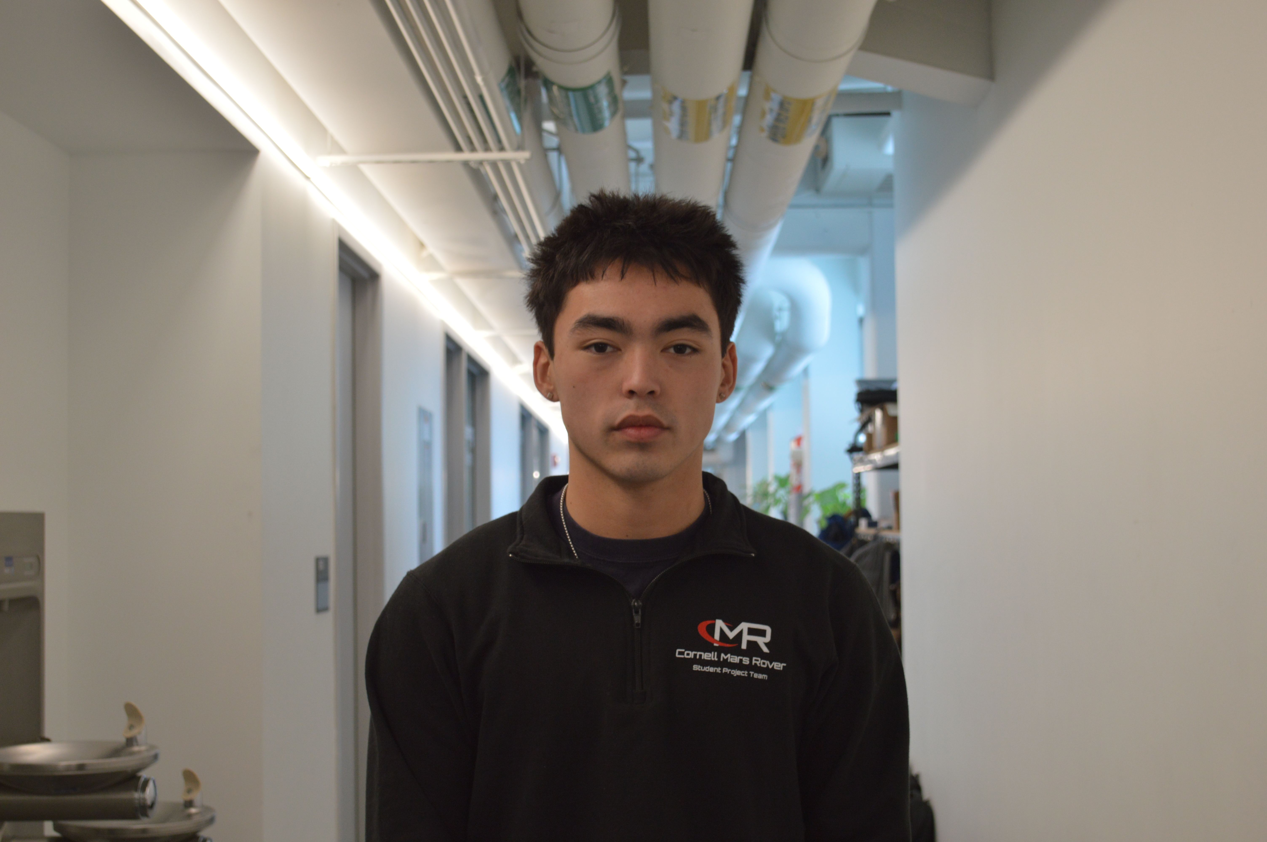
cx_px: 634
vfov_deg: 26.4
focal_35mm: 51
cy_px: 421
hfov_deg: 38.9
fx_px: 1793
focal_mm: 34
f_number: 5
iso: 400
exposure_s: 1/50
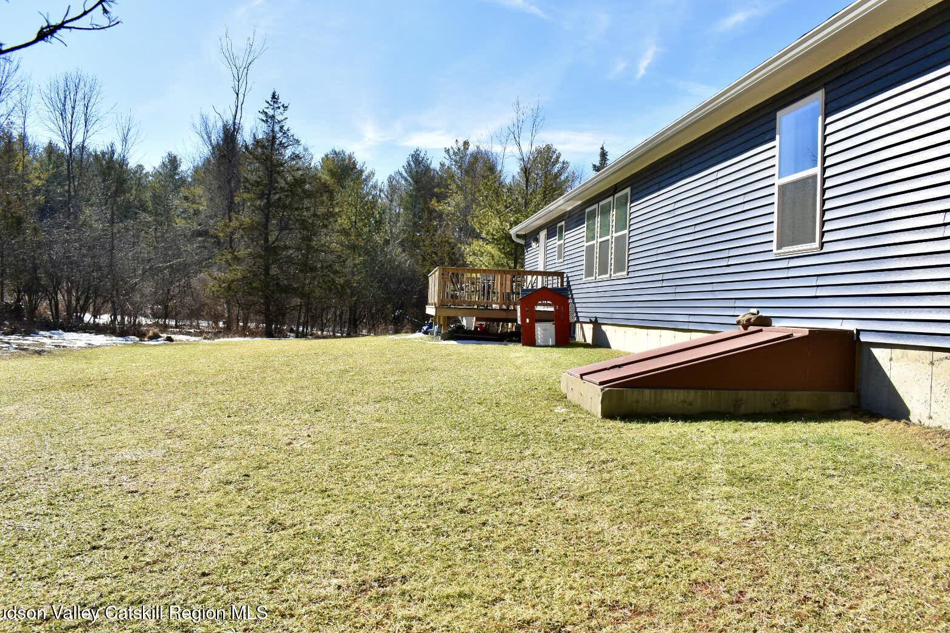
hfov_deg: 65.5
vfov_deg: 46.4
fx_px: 739
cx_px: 473
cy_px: 314
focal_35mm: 28
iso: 200
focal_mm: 18
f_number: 10
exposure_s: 1/400
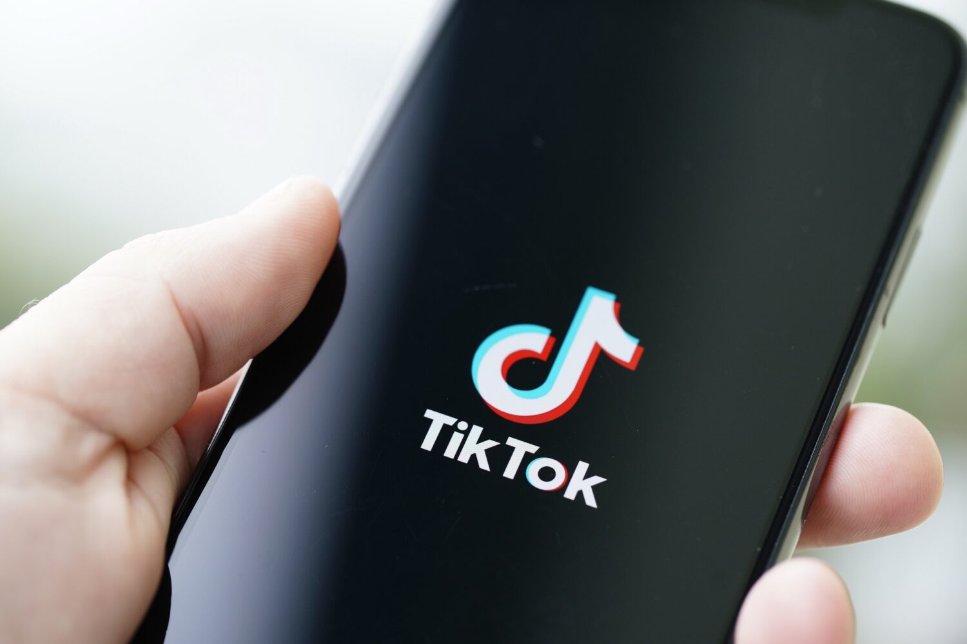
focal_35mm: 100
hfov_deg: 20.4
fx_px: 2686
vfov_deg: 13.7
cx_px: 484
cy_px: 322
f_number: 2.8
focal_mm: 100
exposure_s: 1/160
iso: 400
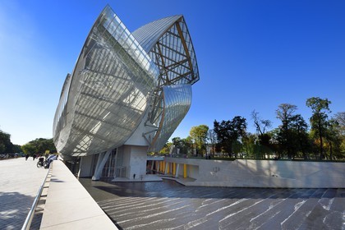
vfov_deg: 81.2
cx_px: 172
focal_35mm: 14
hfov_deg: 104.3
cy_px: 115
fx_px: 134
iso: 200
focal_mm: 14
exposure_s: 1/250
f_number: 13
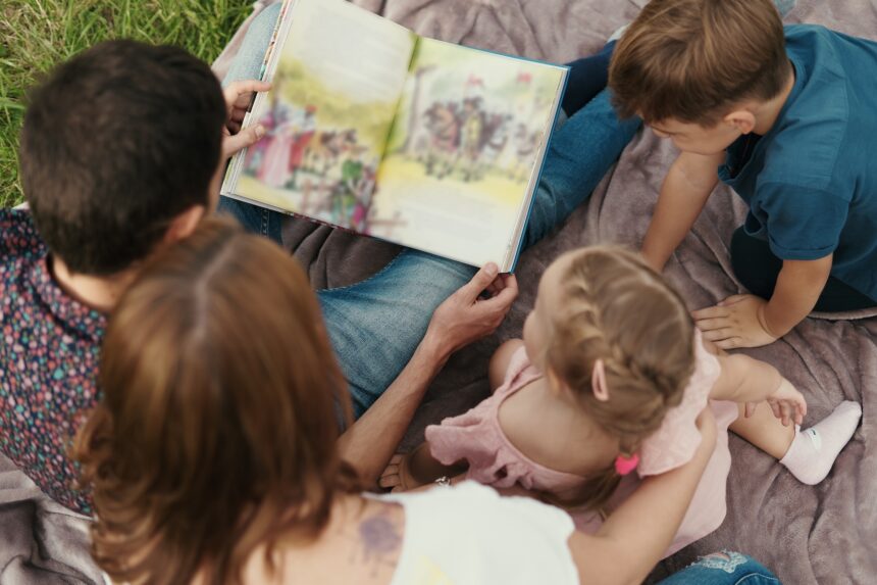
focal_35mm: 50
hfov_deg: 39.6
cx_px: 438
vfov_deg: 27.0
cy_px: 292
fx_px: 1218
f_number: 2.2
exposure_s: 1/3200
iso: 200
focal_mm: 50
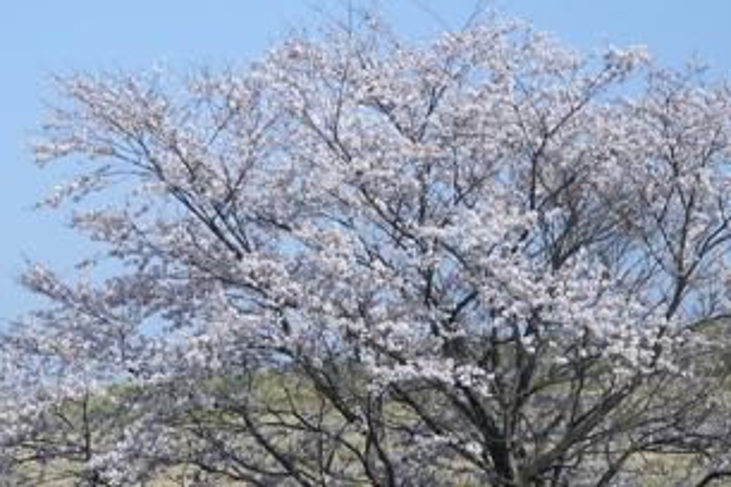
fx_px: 2822
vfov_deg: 9.9
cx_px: 150
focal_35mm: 139
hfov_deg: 14.7
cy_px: 184
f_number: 1.7
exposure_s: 1/4000
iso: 160
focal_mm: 20
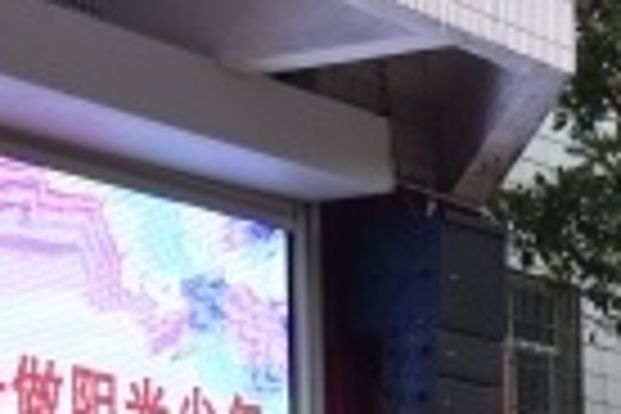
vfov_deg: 7.9
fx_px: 2932
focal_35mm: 170
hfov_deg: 12.0
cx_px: 567
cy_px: 670
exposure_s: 1/1600
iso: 800
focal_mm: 26
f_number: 4
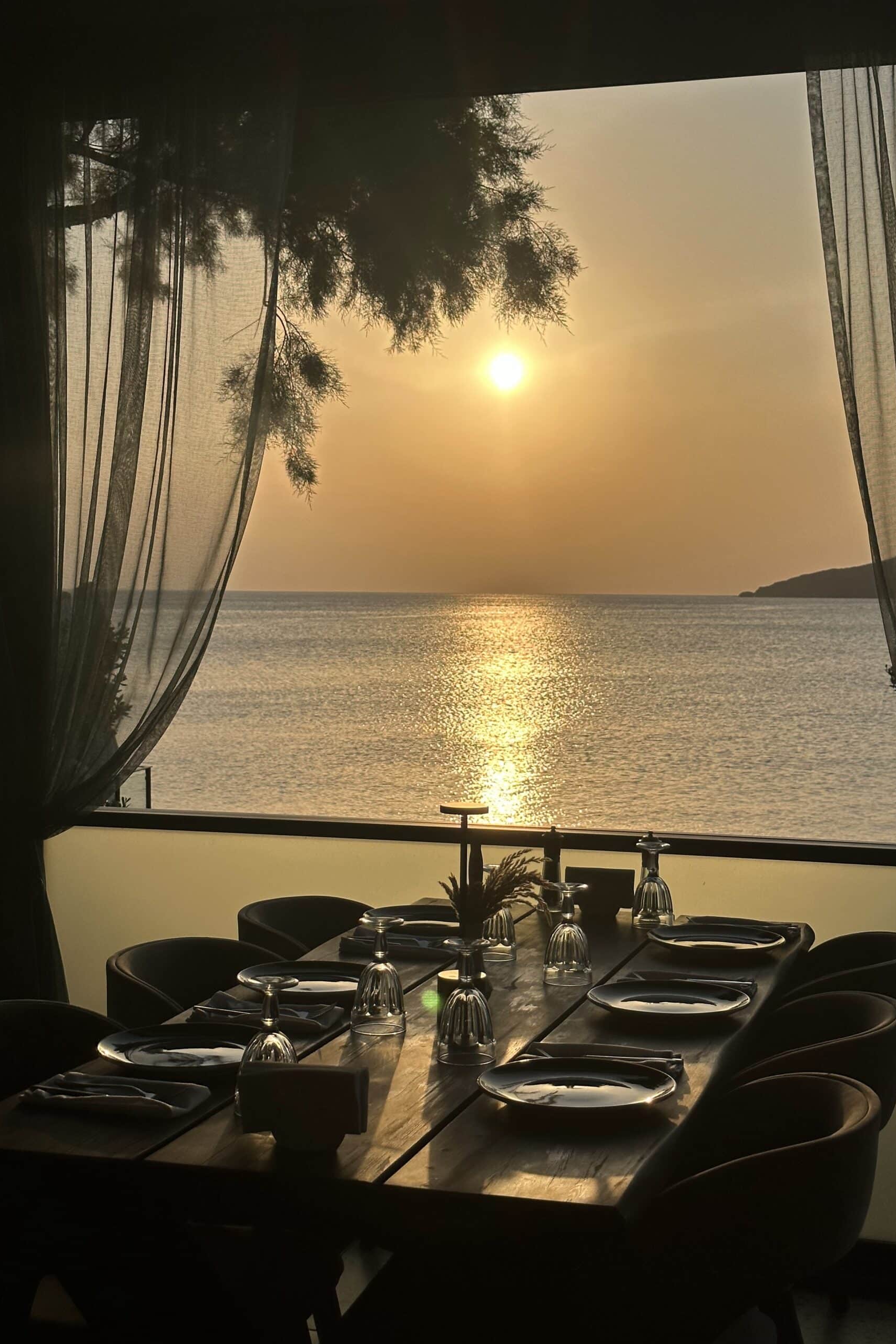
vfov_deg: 39.6
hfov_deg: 27.0
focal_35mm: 50
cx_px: 470
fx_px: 1867
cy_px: 673
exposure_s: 1/13699
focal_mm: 6.86
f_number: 1.78
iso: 64
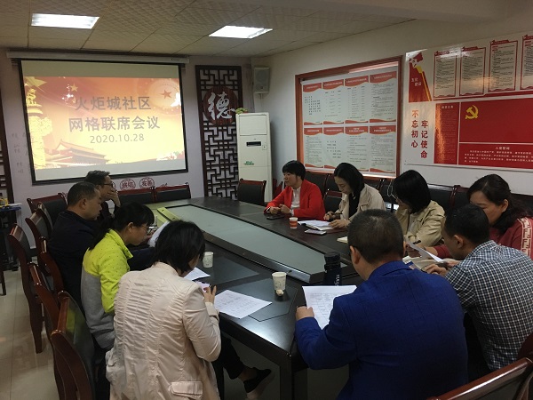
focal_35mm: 29
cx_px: 266
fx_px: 447
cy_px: 200
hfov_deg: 61.7
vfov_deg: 48.2
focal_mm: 4.15
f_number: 2.2
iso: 200
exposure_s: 1/33
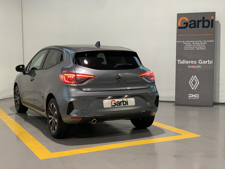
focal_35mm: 52
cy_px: 84
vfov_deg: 28.0
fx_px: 338
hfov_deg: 36.8
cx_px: 112
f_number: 2.4
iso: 250
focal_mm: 6
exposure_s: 1/55
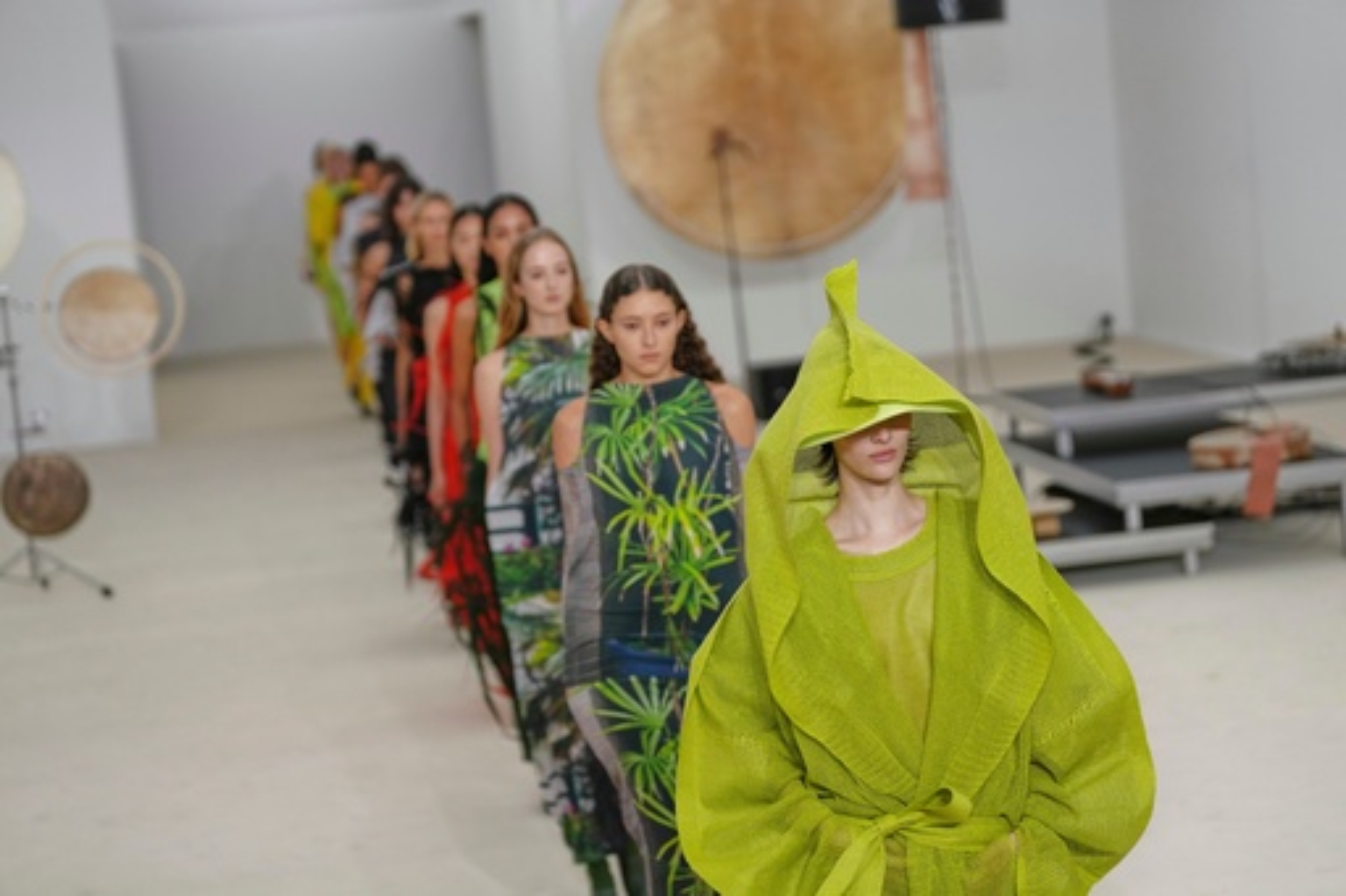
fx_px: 3513
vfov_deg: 14.5
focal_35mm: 94
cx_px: 673
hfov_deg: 21.7
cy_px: 448
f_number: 2.8
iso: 500
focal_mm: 94
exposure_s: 1/800
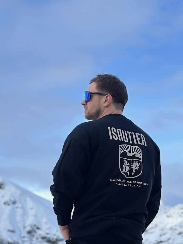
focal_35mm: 78
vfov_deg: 25.0
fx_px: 550
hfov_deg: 18.9
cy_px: 140
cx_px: 97
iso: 80
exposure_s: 1/2114
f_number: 1.78
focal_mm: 6.86
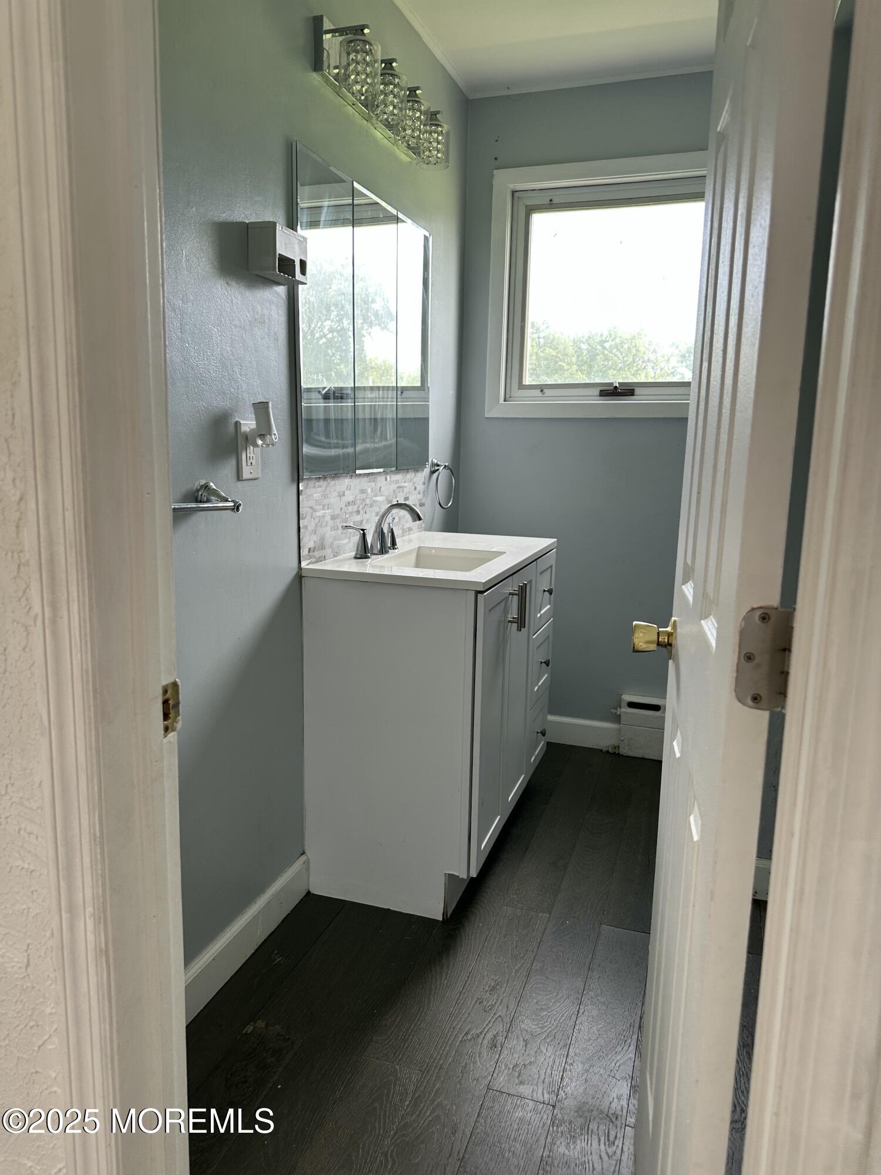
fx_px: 814
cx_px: 440
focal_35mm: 24
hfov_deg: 56.8
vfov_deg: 71.6
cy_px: 588
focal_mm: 6.86
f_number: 1.78
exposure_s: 1/121
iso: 80
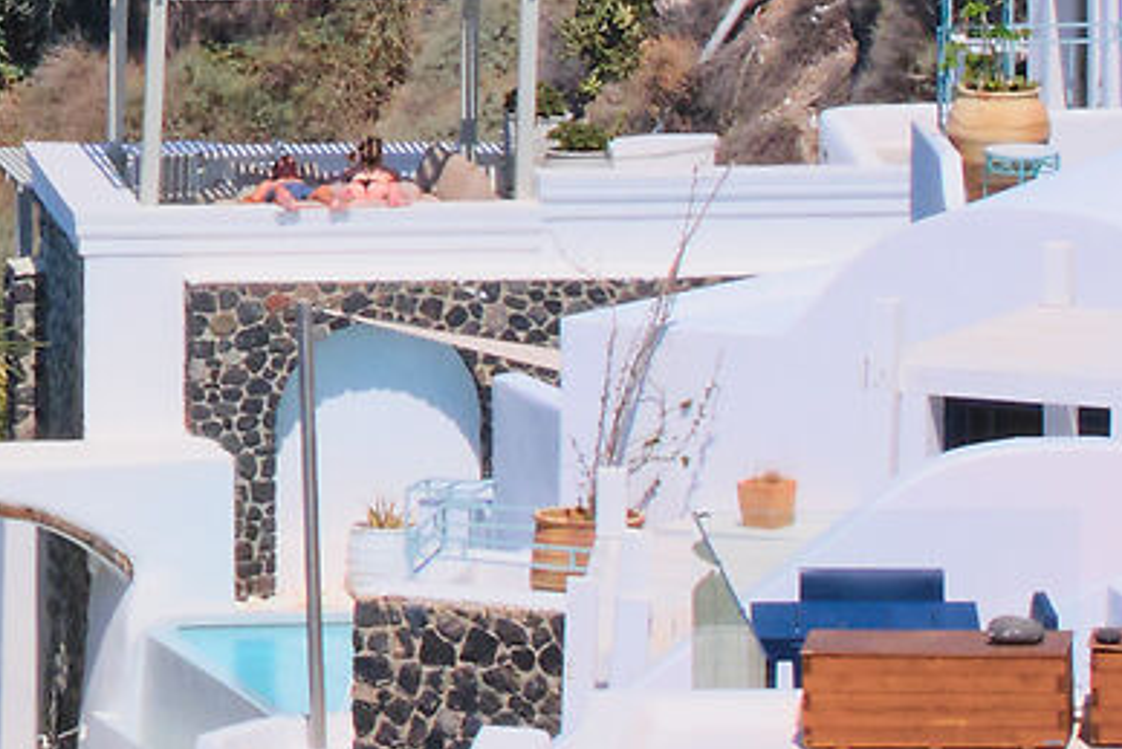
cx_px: -2062
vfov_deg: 2.6
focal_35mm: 519
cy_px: -1255
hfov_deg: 3.9
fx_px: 16181
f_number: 14
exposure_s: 1/680
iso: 640
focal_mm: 56
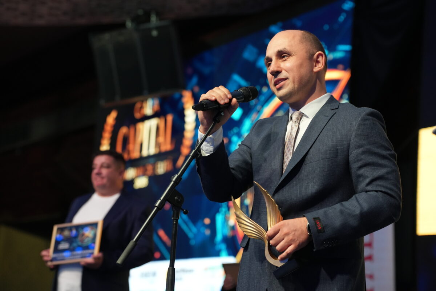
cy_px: 146
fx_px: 1054
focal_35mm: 87
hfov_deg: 23.4
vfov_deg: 15.7
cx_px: 218
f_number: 3.5
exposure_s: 1/160
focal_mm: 87
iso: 3200
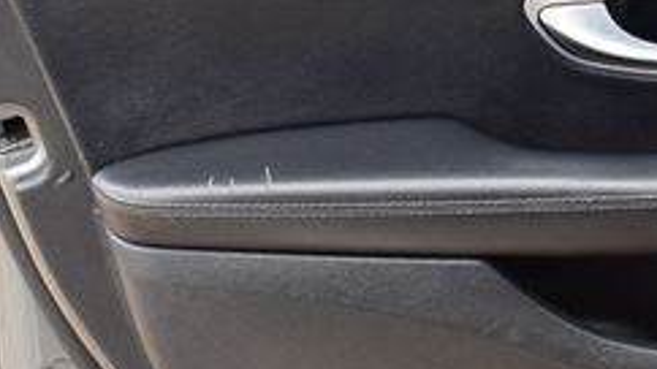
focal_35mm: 108
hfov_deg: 19.3
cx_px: 649
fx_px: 1881
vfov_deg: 11.1
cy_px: 3
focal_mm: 26
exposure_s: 1/40
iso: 400
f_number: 7.1
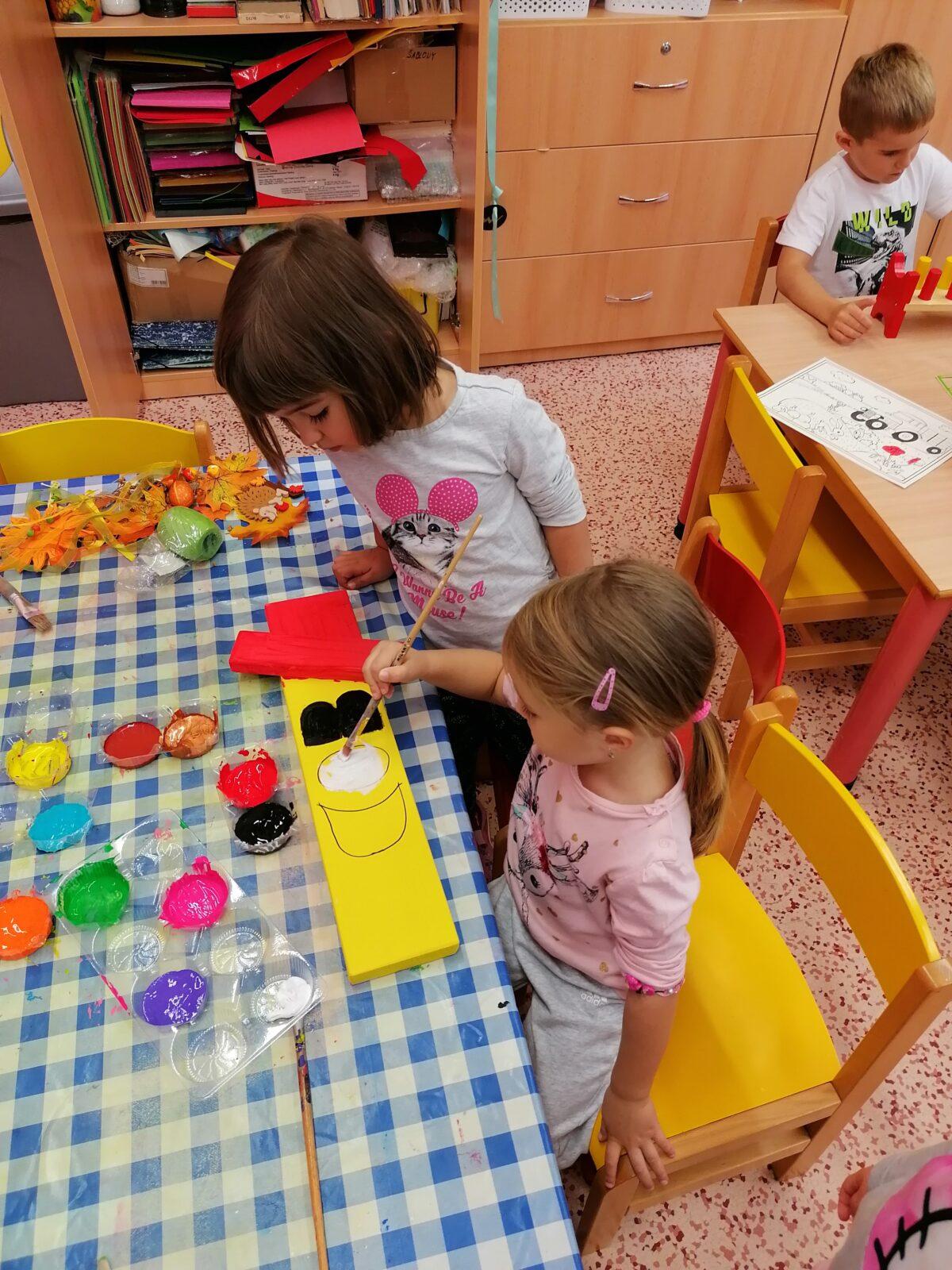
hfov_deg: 51.4
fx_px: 990
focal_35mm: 27
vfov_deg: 65.3
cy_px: 635
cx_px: 476
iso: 125
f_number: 1.8
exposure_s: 1/50
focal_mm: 4.75
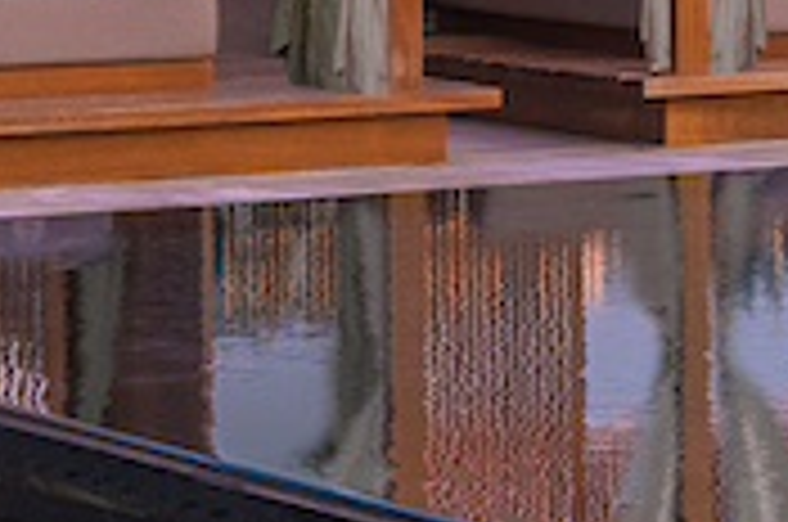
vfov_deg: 5.1
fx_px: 5768
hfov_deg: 6.7
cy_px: -371
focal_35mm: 264
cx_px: 2720
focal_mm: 36
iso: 250
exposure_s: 1/100
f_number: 8
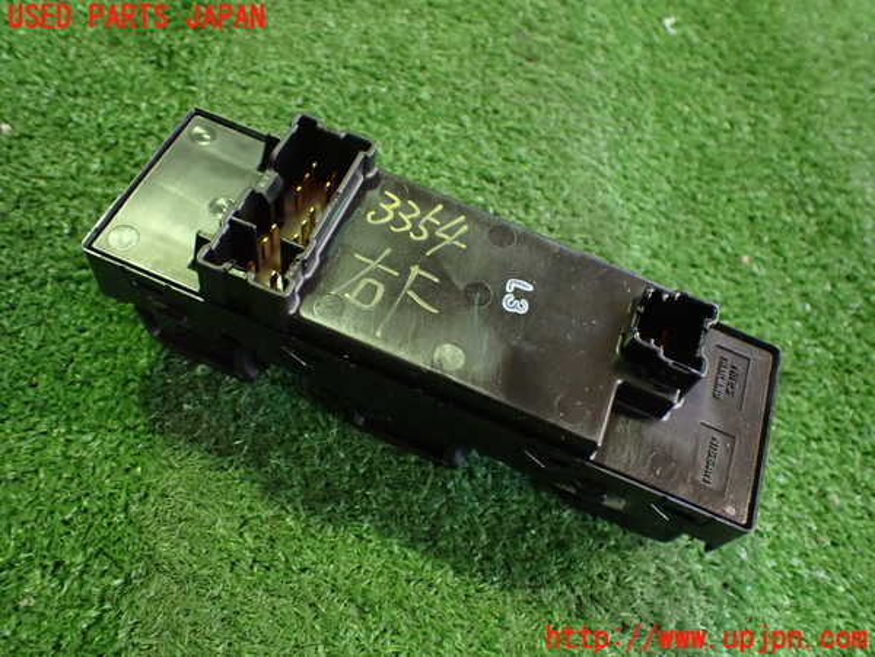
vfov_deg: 46.8
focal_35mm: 30
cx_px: 438
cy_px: 328
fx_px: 758
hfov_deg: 60.0
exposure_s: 1/50
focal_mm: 5.4
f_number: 2.3
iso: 800
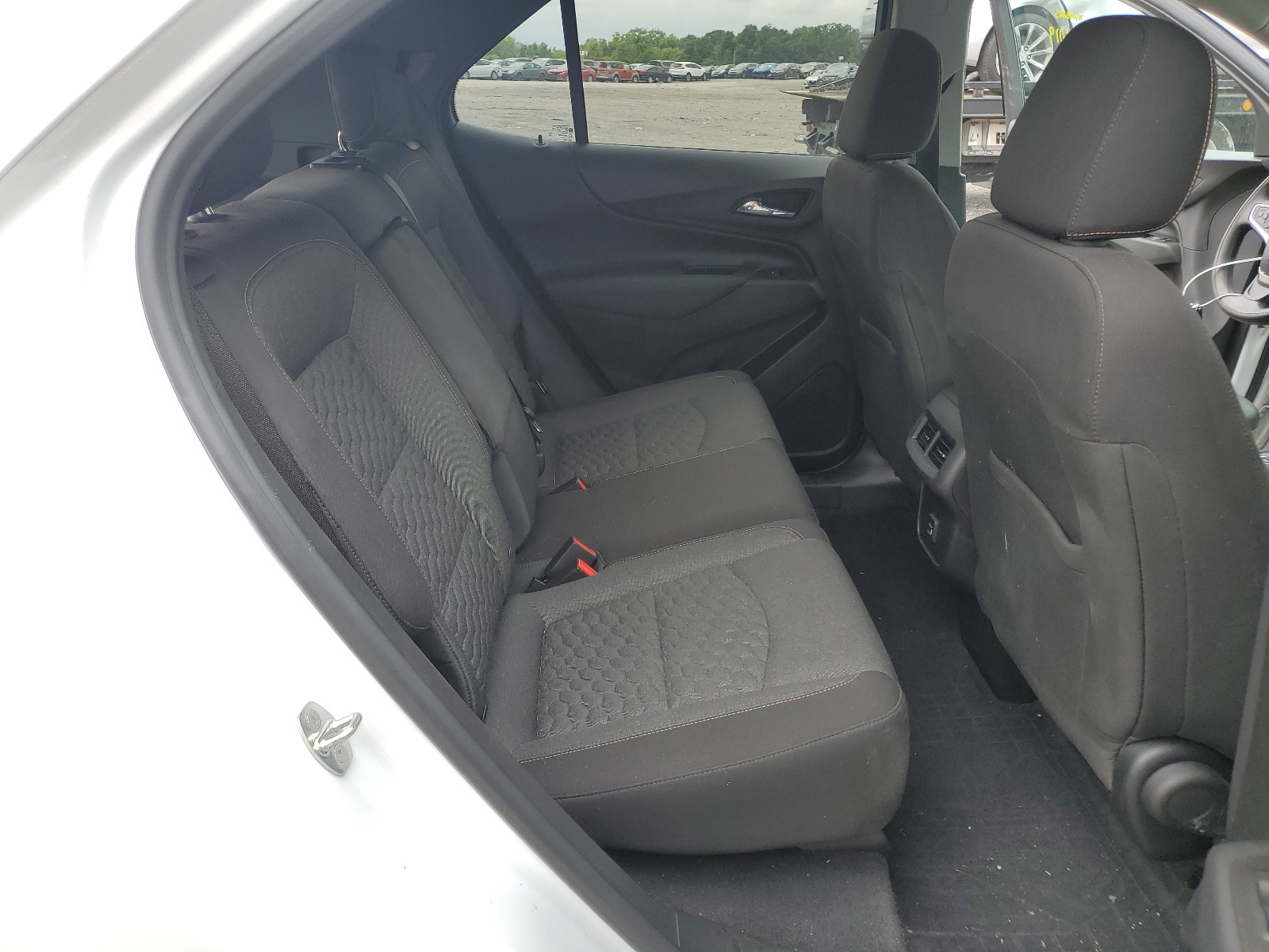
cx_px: 634
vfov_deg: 53.1
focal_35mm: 26
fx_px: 953
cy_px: 476
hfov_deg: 67.3
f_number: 1.5
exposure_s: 1/625
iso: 50
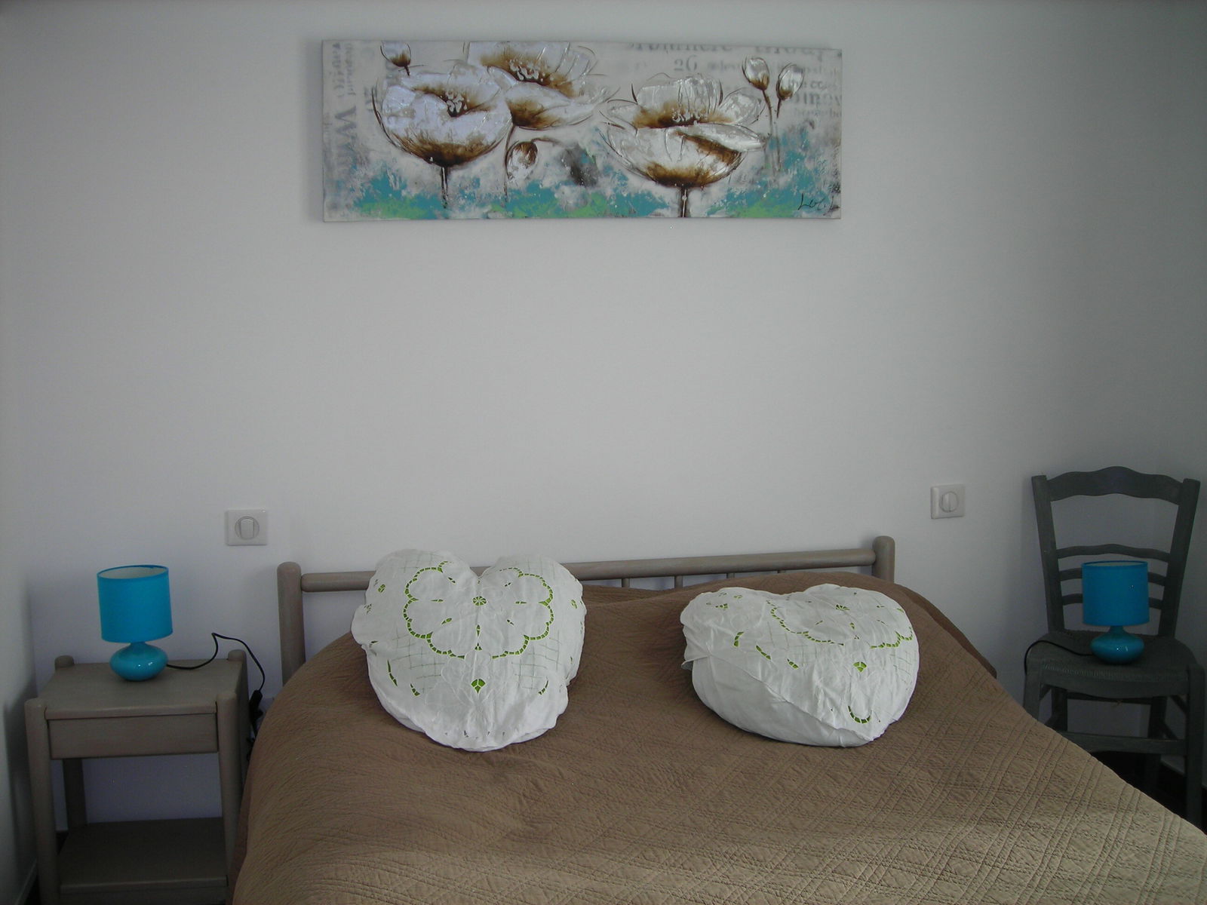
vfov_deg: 37.7
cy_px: 452
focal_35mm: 38
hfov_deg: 49.0
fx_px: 1325
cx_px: 604
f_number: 3.2
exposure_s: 1/30
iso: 50
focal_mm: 6.3
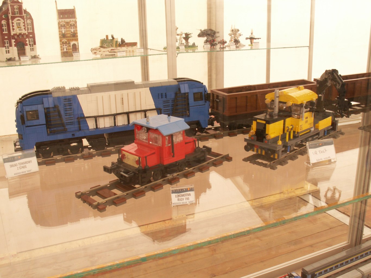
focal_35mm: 37
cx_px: 186
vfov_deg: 38.7
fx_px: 397
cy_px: 139
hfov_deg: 50.1
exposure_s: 1/8
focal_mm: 6.07
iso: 50
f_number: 8
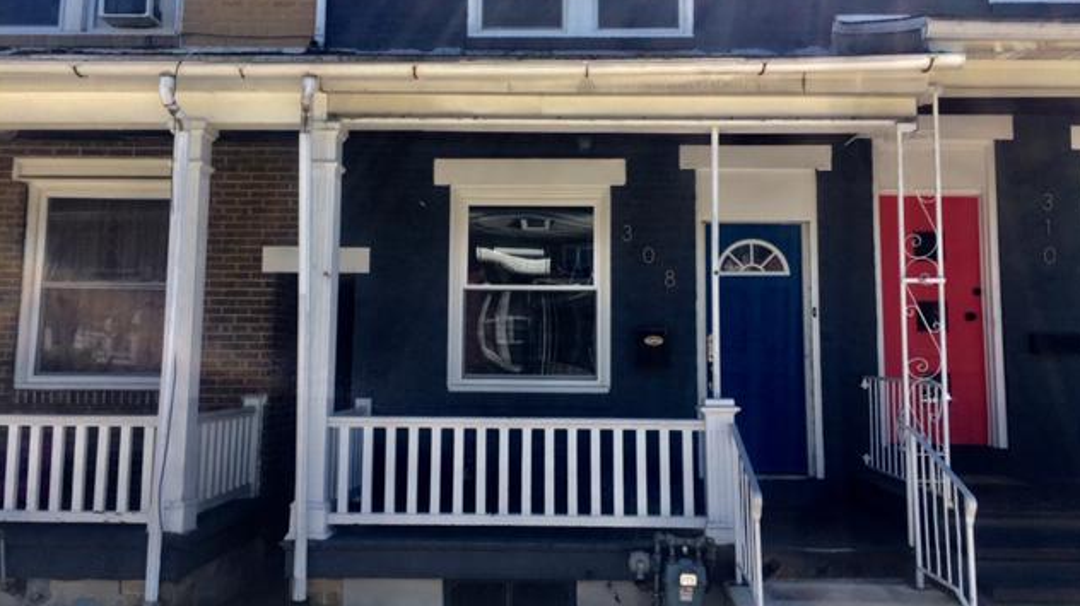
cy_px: 280
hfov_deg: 61.0
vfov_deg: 36.6
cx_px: 542
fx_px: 916
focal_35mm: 32
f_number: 2.2
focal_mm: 4.15
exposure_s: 1/694
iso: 32
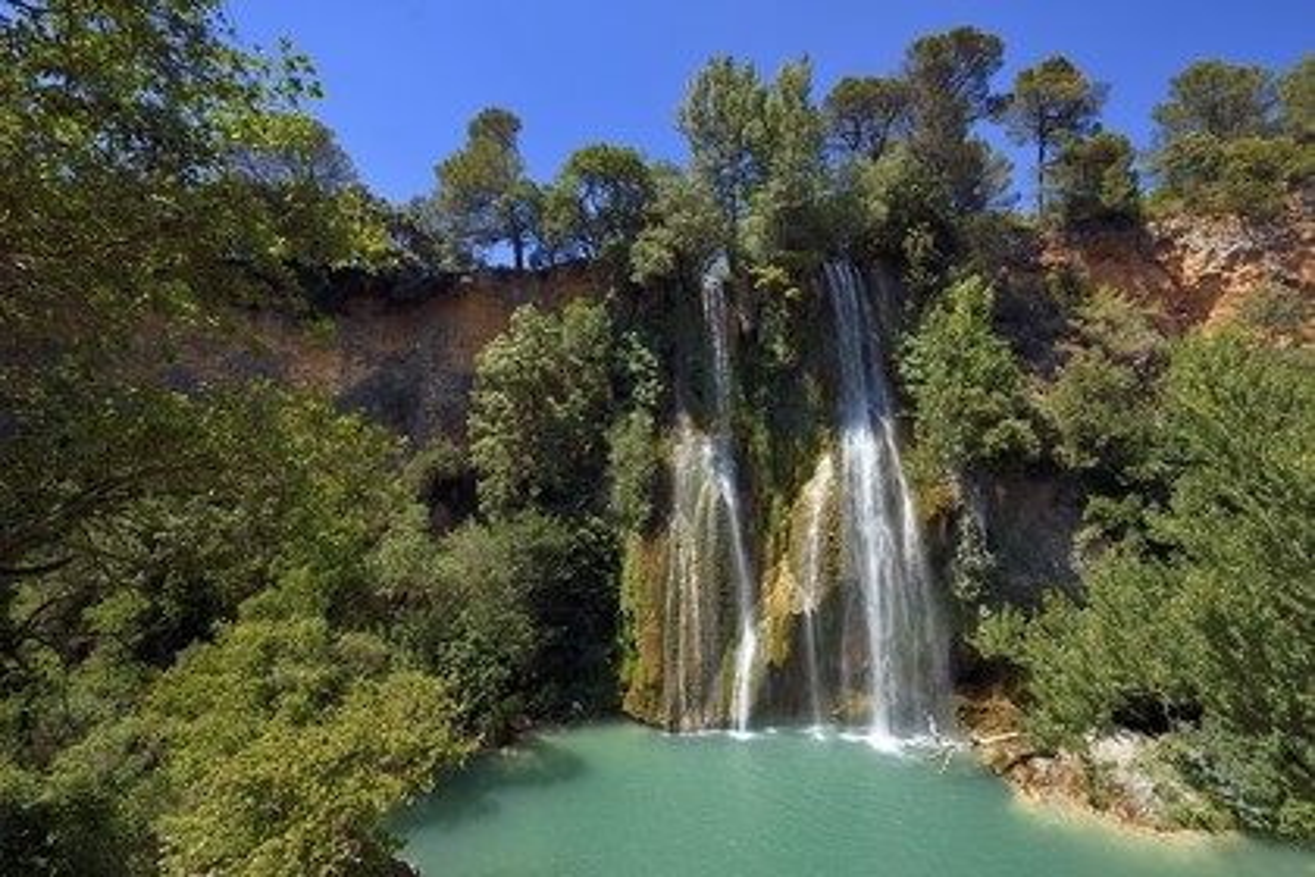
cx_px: 658
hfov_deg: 104.3
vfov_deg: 81.2
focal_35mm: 14
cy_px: 438
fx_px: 511
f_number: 13
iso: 200
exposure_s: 1/200
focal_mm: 14
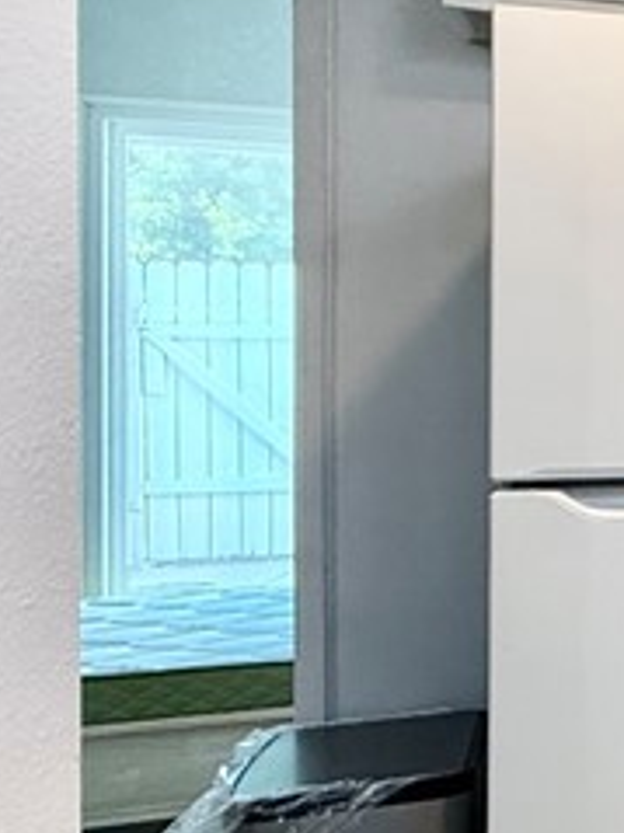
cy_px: 356
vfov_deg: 32.1
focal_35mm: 60
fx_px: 1443
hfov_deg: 14.8
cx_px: 1506
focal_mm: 2.22
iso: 160
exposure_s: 1/120
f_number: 2.2
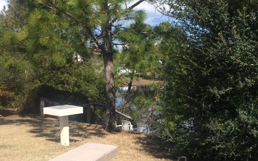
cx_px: 183
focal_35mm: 51
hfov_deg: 38.8
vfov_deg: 25.2
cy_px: 107
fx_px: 359
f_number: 2.2
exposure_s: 1/1786
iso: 32
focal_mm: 4.15
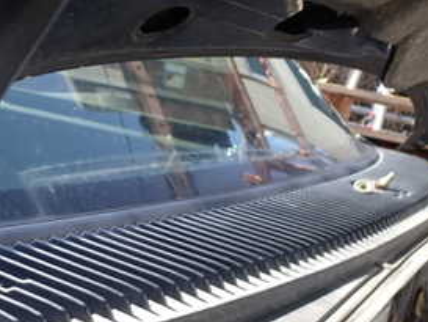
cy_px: 314
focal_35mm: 66
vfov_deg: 21.6
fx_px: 816
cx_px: 92
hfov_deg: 28.8
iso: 100
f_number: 3.2
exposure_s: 1/160
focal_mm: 5.4
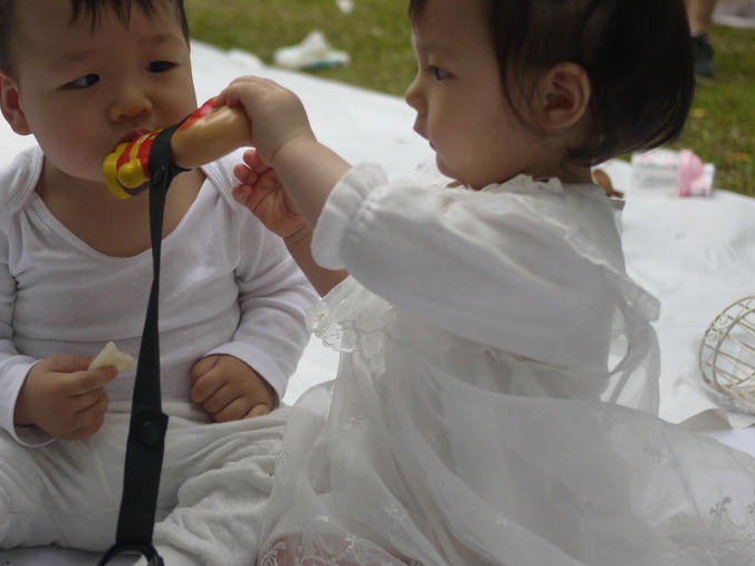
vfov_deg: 20.7
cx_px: 258
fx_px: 1549
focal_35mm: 71
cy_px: 285
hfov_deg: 27.3
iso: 160
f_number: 1.7
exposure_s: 1/800
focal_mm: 20
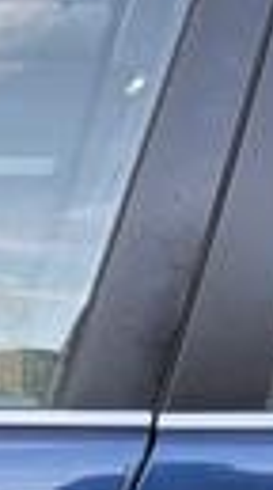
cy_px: 471
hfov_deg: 10.8
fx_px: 1437
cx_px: 8
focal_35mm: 111
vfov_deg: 18.9
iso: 100
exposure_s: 1/122
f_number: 1.6
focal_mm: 5.96
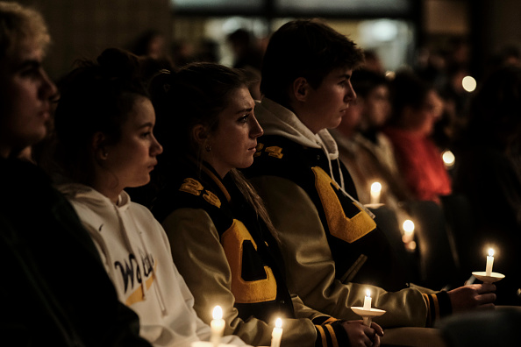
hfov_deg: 15.2
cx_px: 260
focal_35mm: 135
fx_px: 1954
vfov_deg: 10.2
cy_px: 174
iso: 3200
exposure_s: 1/60
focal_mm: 90
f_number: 2
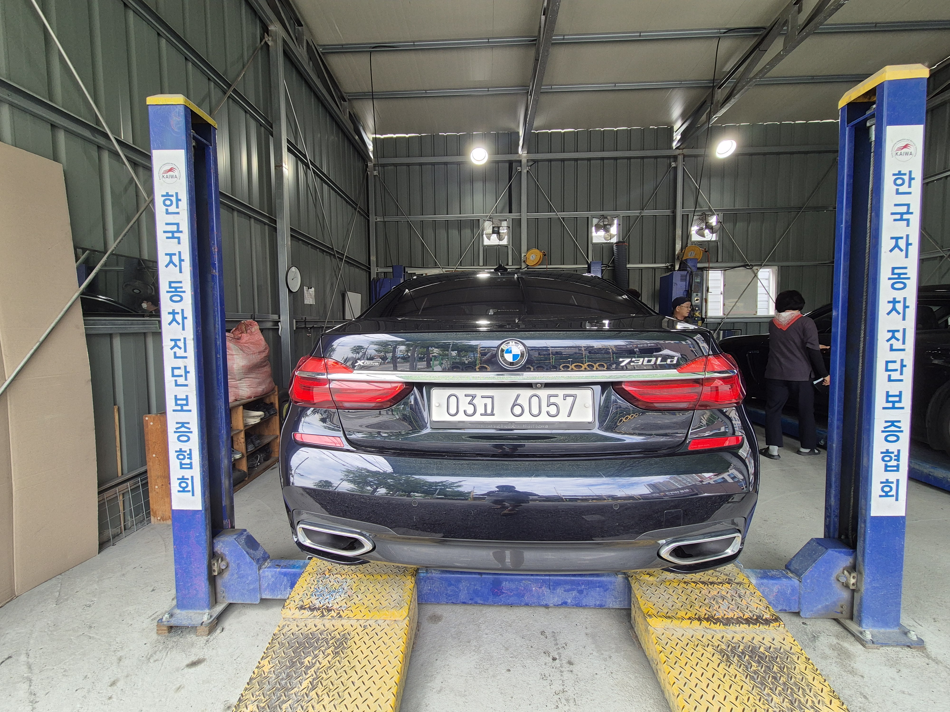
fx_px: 357
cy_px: 356
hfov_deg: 106.2
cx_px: 475
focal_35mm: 13
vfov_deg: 89.9
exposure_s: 1/147
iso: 50
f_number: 2.2
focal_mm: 2.2
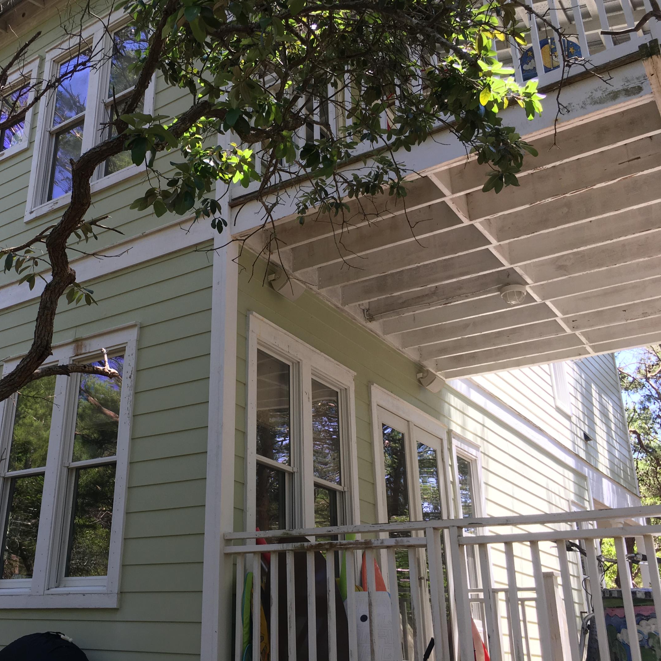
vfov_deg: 46.0
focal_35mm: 36
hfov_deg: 45.1
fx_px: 778
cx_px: 199
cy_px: 313
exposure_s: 1/120
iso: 25
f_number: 2.2
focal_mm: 4.15
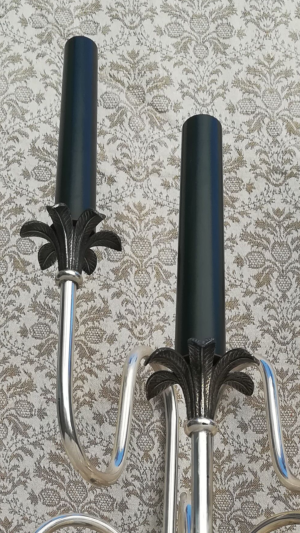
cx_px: 168
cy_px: 530
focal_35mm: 64
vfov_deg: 30.6
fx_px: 905
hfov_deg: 18.8
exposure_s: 1/352
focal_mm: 3.83
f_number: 2.2
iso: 50
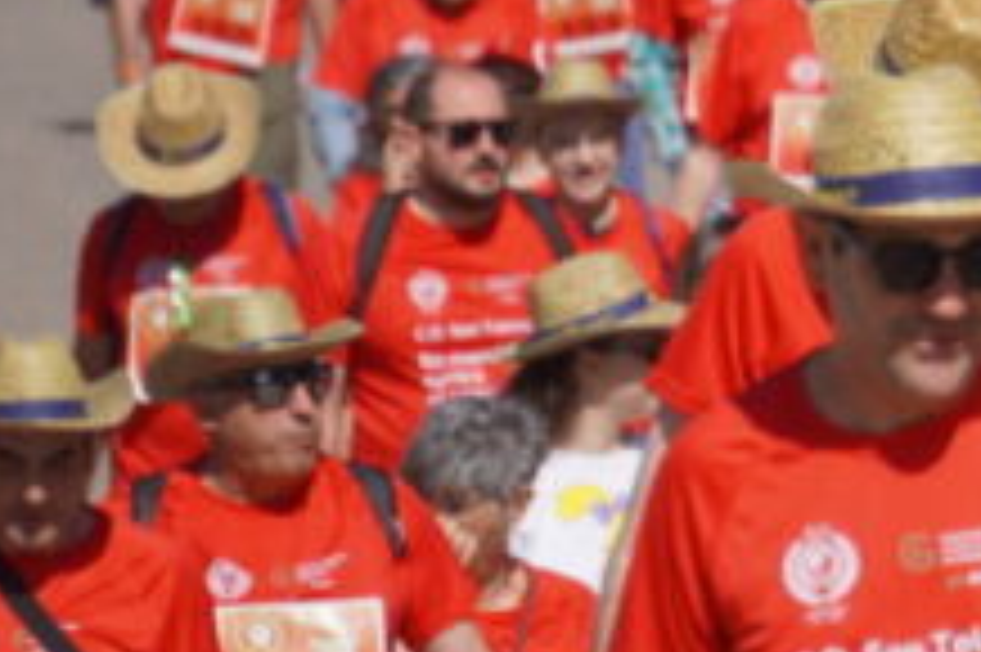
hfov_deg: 1.9
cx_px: 1678
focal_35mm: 1109
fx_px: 30197
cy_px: 18
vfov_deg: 1.2
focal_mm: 210
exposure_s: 1/640
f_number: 6.3
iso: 100
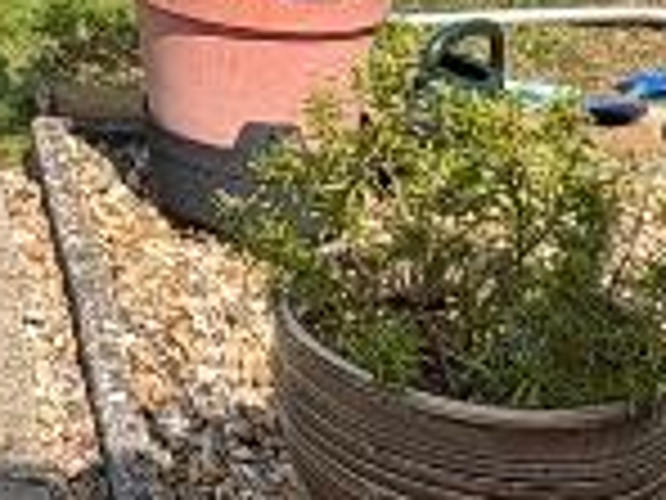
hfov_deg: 18.4
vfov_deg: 12.7
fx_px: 1866
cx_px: -279
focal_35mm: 97
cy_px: -599
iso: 50
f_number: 2.2
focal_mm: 2.22
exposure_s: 1/921
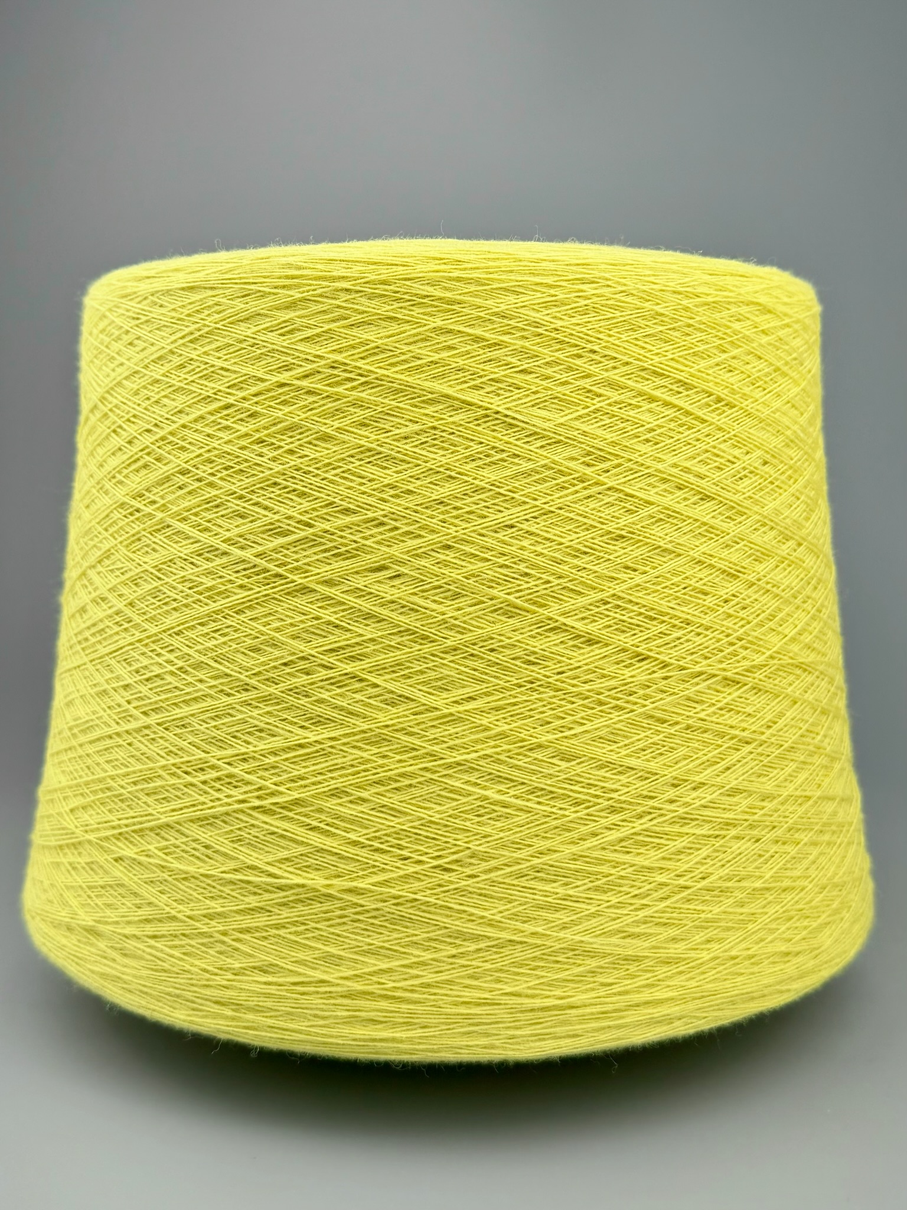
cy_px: 605
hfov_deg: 56.8
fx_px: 838
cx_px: 454
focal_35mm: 24
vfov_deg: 71.6
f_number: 1.78
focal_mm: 6.76
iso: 80
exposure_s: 1/1292
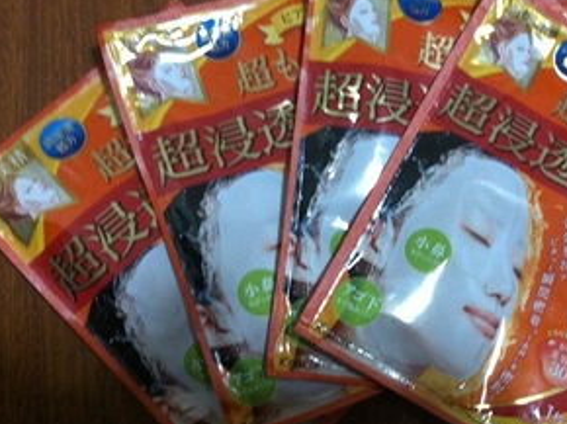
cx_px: 361
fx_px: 769
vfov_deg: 30.8
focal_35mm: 47
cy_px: 222
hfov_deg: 40.1
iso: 500
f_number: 2.8
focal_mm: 3.85
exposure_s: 1/17
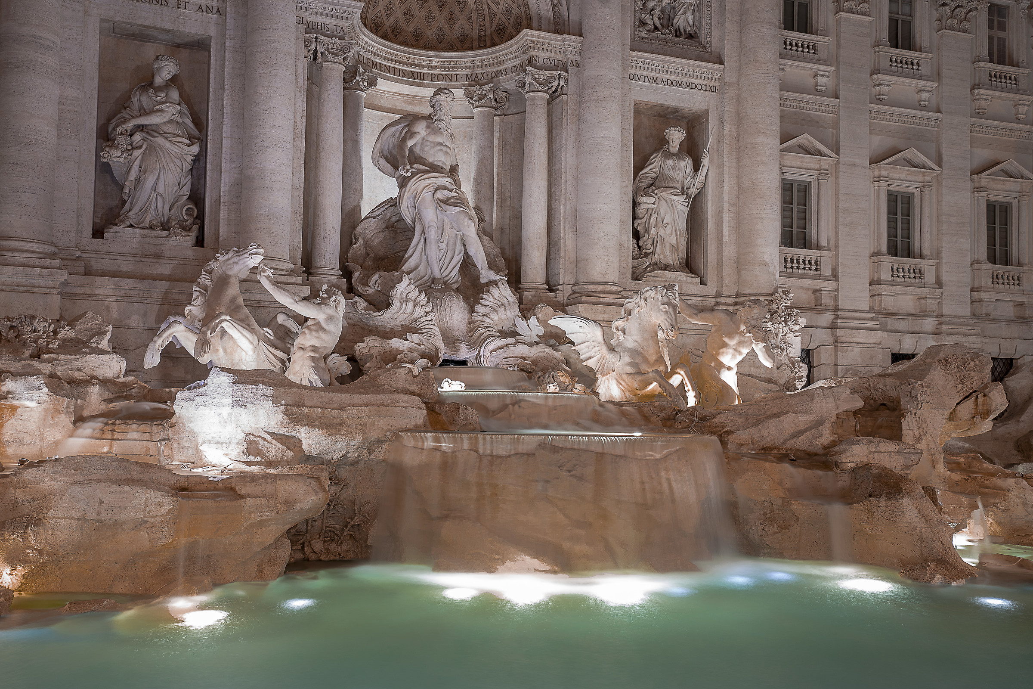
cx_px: 516
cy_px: 344
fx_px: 1004
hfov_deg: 54.4
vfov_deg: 37.9
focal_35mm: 35
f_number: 8
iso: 50
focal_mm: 35
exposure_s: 13
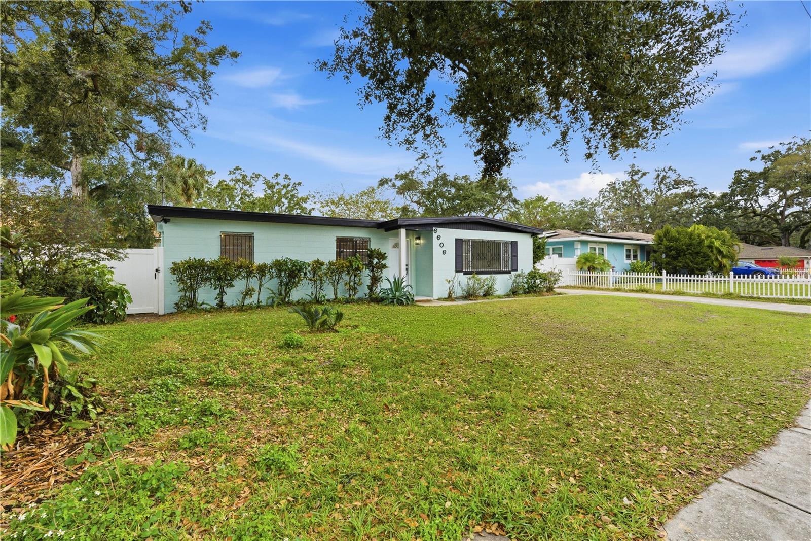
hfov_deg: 96.7
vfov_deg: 73.7
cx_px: 406
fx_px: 360
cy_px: 270
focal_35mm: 16
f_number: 11
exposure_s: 1/1250
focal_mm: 16
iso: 1600
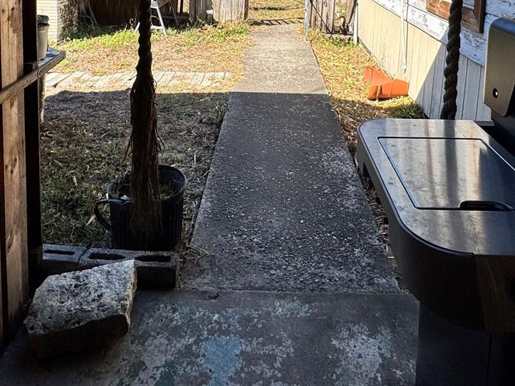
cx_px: 277
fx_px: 461
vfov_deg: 38.7
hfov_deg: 58.3
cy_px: -24
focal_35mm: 31
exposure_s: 1/1034
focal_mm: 2.22
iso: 40
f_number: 2.2
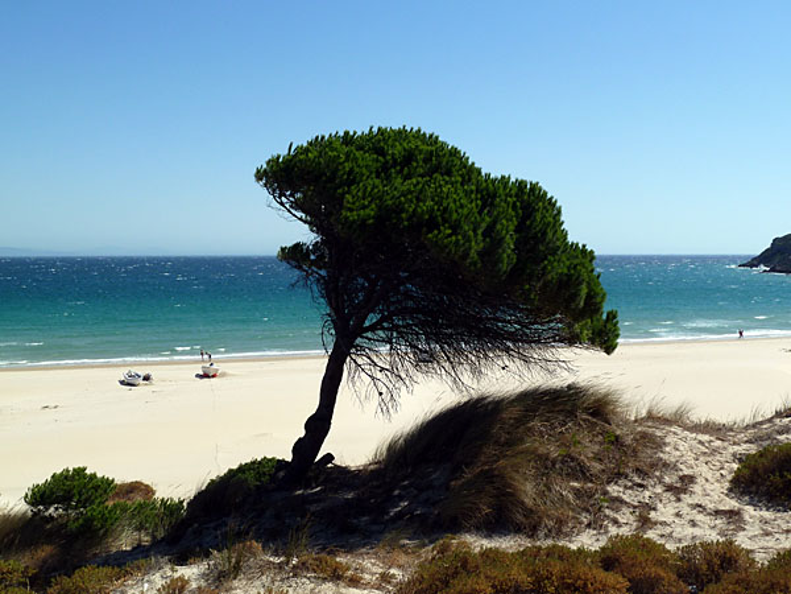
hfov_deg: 46.8
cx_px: 396
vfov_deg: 36.0
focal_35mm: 40
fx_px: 914
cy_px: 297
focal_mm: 6.5
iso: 80
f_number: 5.6
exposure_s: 1/400
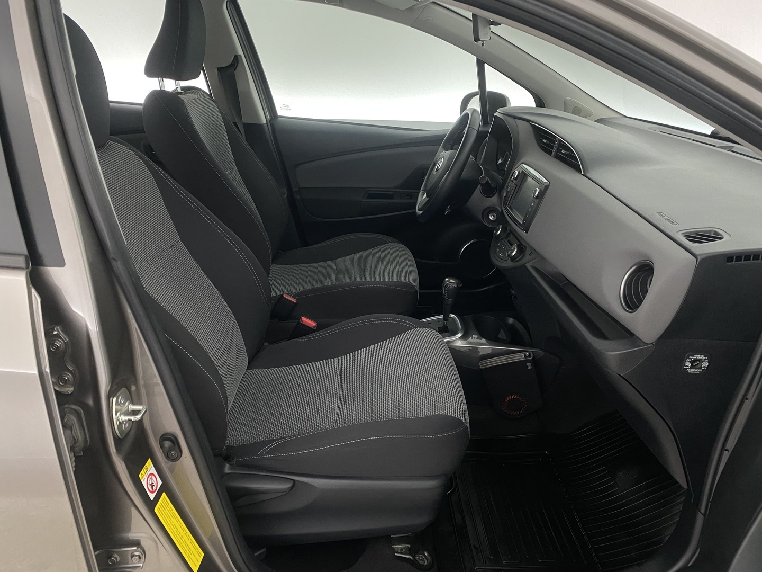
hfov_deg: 67.3
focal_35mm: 26
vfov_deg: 53.1
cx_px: 381
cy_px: 286
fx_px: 572
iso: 500
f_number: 1.8
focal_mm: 4.25
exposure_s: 1/33
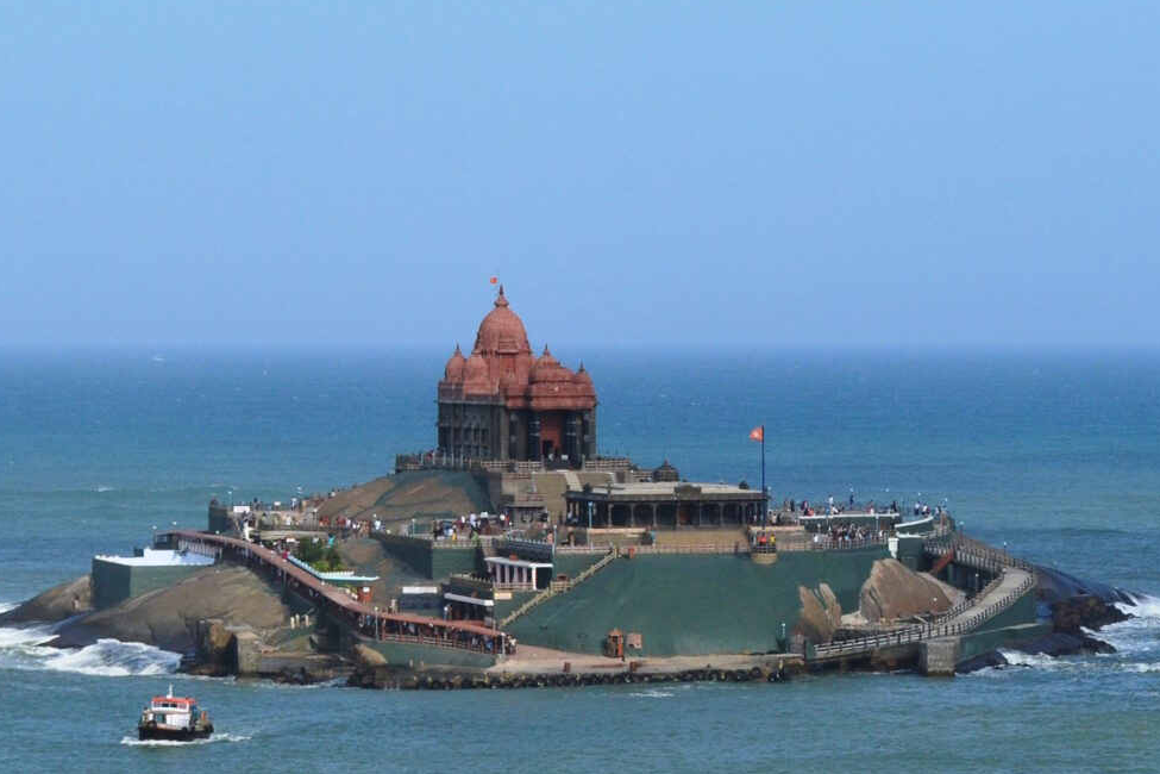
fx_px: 6090
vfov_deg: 7.3
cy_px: 622
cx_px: 1252
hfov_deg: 10.8
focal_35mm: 189
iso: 320
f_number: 11
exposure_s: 1/500
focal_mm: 48
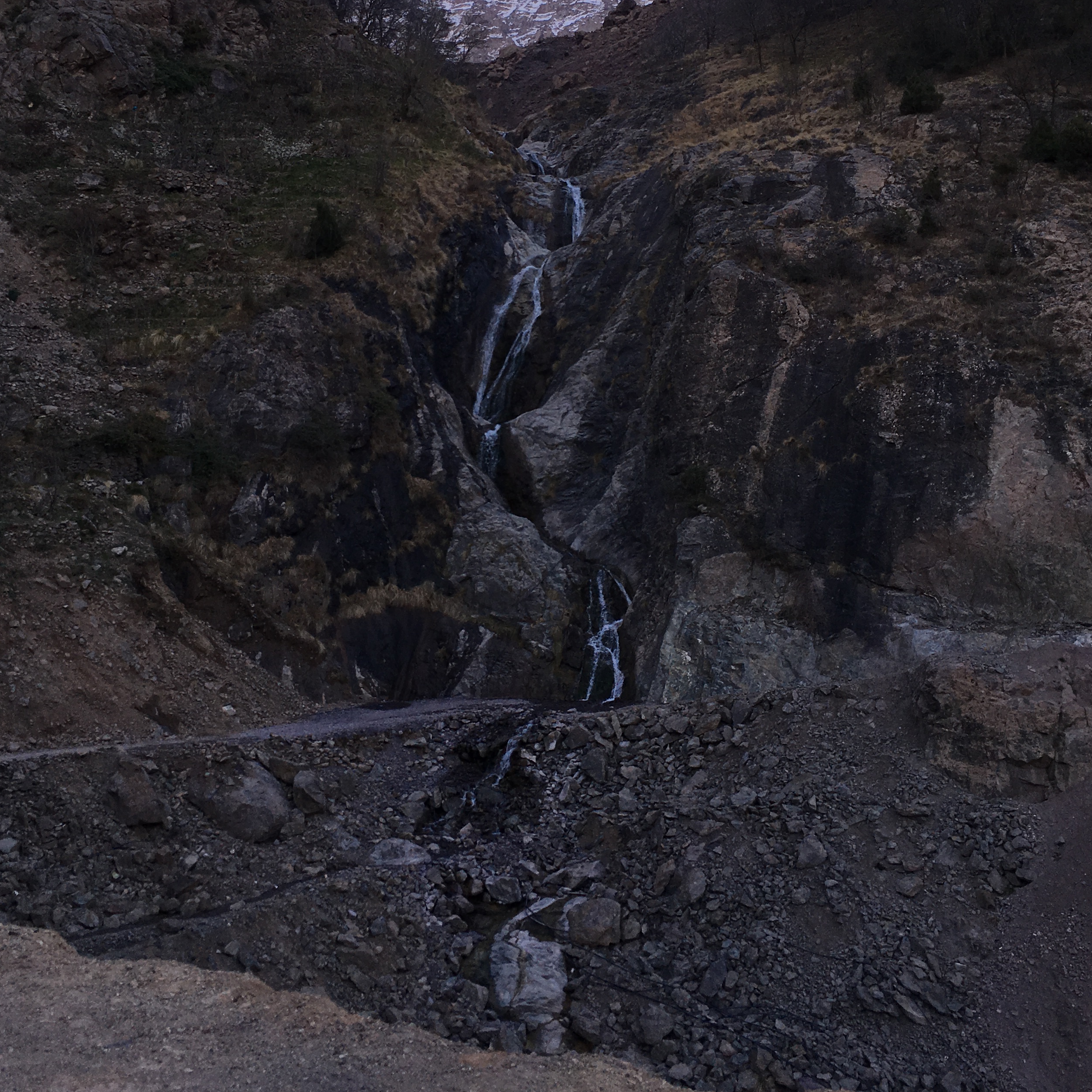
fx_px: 1463
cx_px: 505
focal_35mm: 41
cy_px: 369
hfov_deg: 40.9
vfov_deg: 40.4
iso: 25
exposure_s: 1/101
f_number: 2.2
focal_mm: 4.15
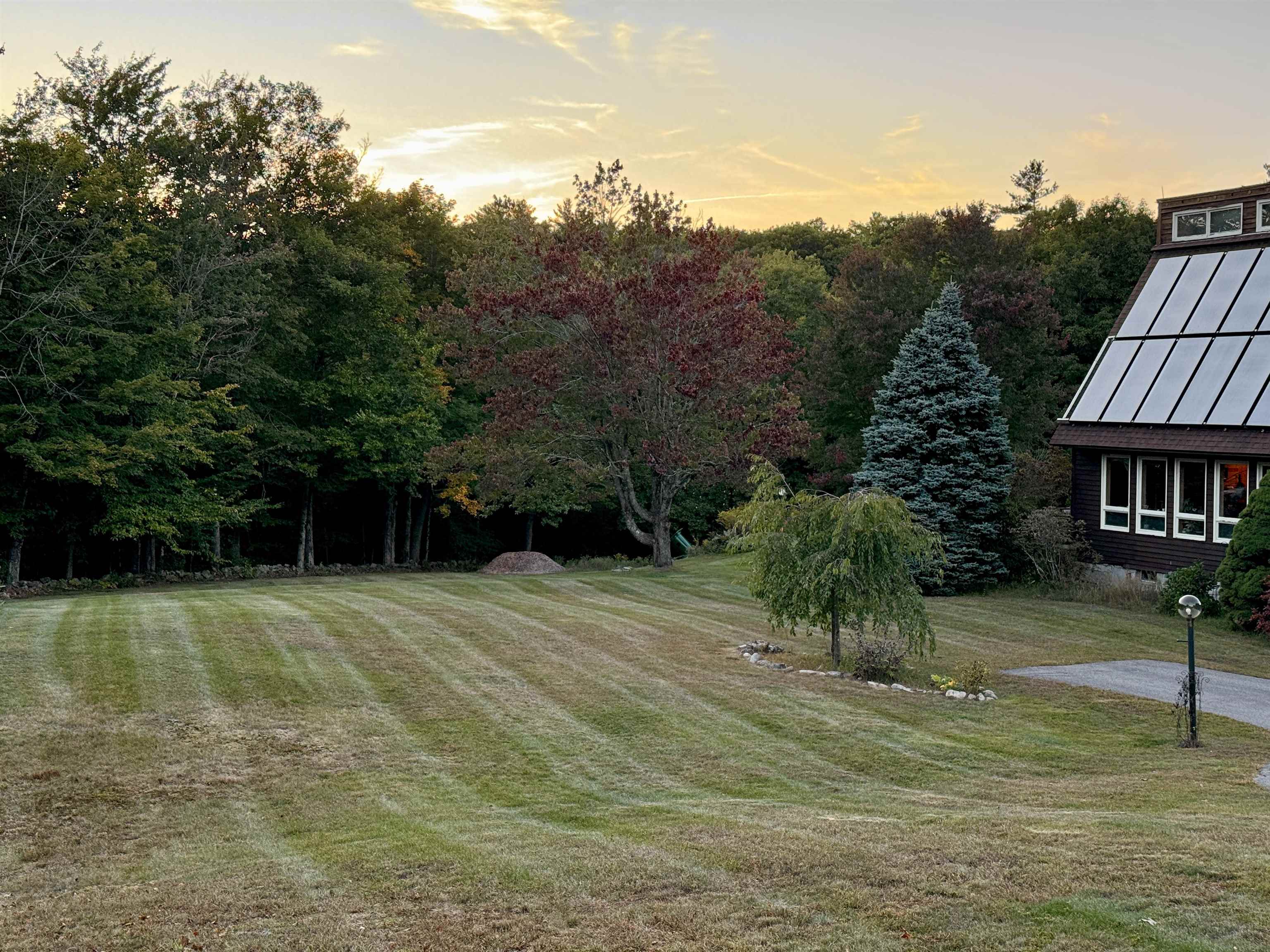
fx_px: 1761
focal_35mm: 48
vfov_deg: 30.3
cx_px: 635
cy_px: 476
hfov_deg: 39.7
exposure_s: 1/66
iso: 100
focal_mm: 6.76
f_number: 1.78
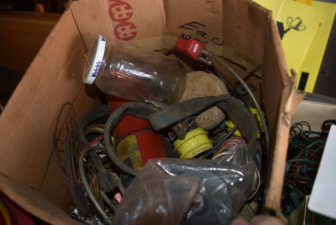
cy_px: 112
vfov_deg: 41.8
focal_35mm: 32
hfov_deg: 59.5
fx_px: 294
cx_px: 168
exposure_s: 1/60
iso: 360
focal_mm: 21
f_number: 3.8
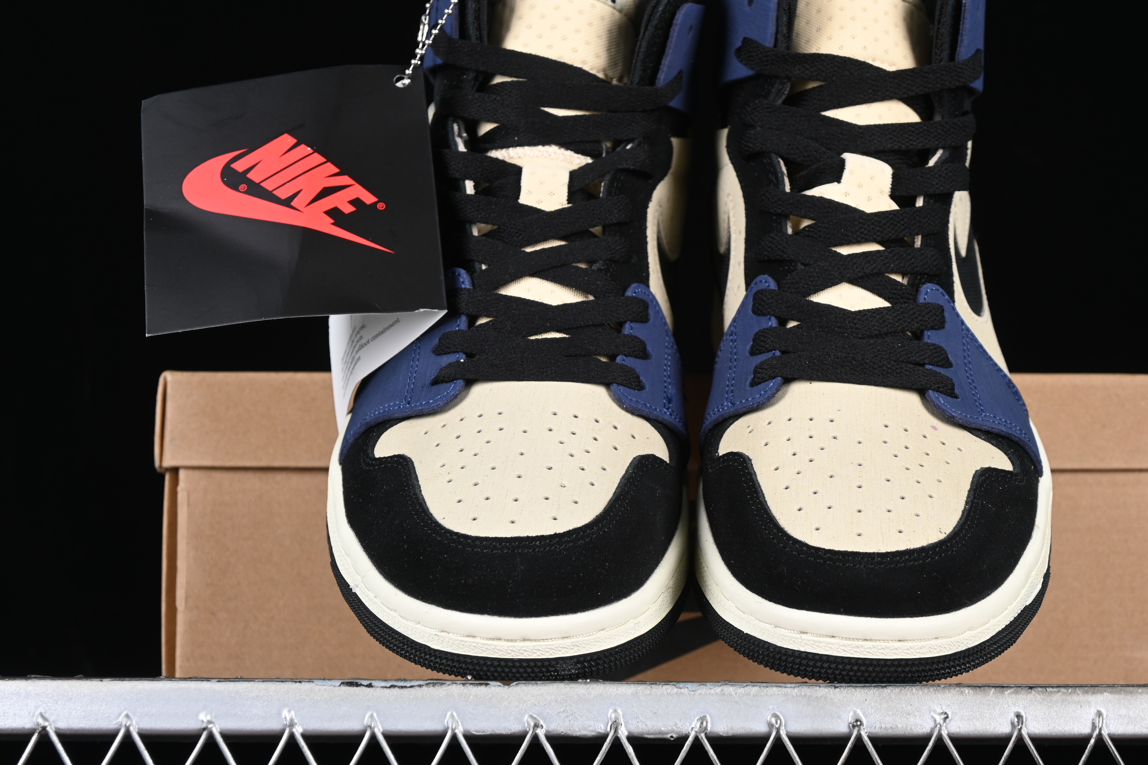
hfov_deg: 22.6
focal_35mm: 90
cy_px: 406
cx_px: 674
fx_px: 2870
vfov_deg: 15.2
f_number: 6.3
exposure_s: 1/60
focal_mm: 50
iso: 160
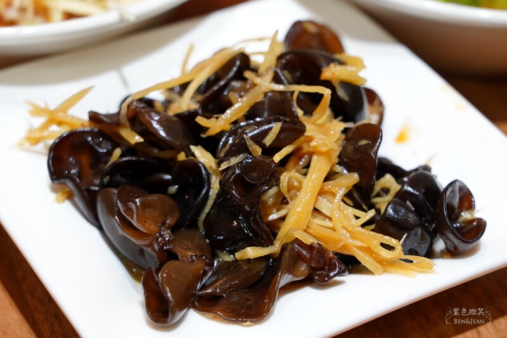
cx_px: 254
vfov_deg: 13.0
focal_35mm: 105
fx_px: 1478
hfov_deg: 19.5
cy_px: 169
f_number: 8
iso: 4000
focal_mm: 105
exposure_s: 1/125
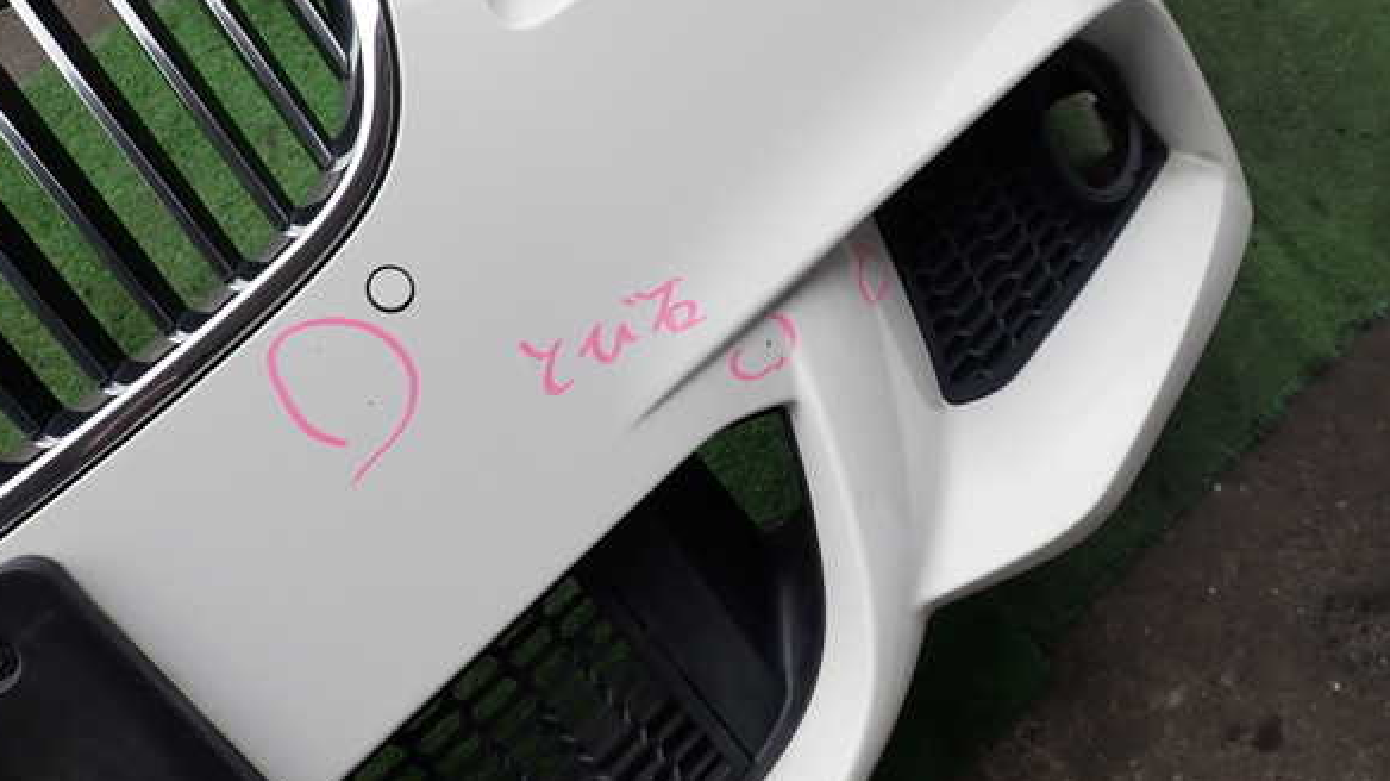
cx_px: 678
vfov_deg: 41.3
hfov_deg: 67.9
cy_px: 321
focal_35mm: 28
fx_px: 1032
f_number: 2.8
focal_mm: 4.5
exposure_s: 1/500
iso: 100
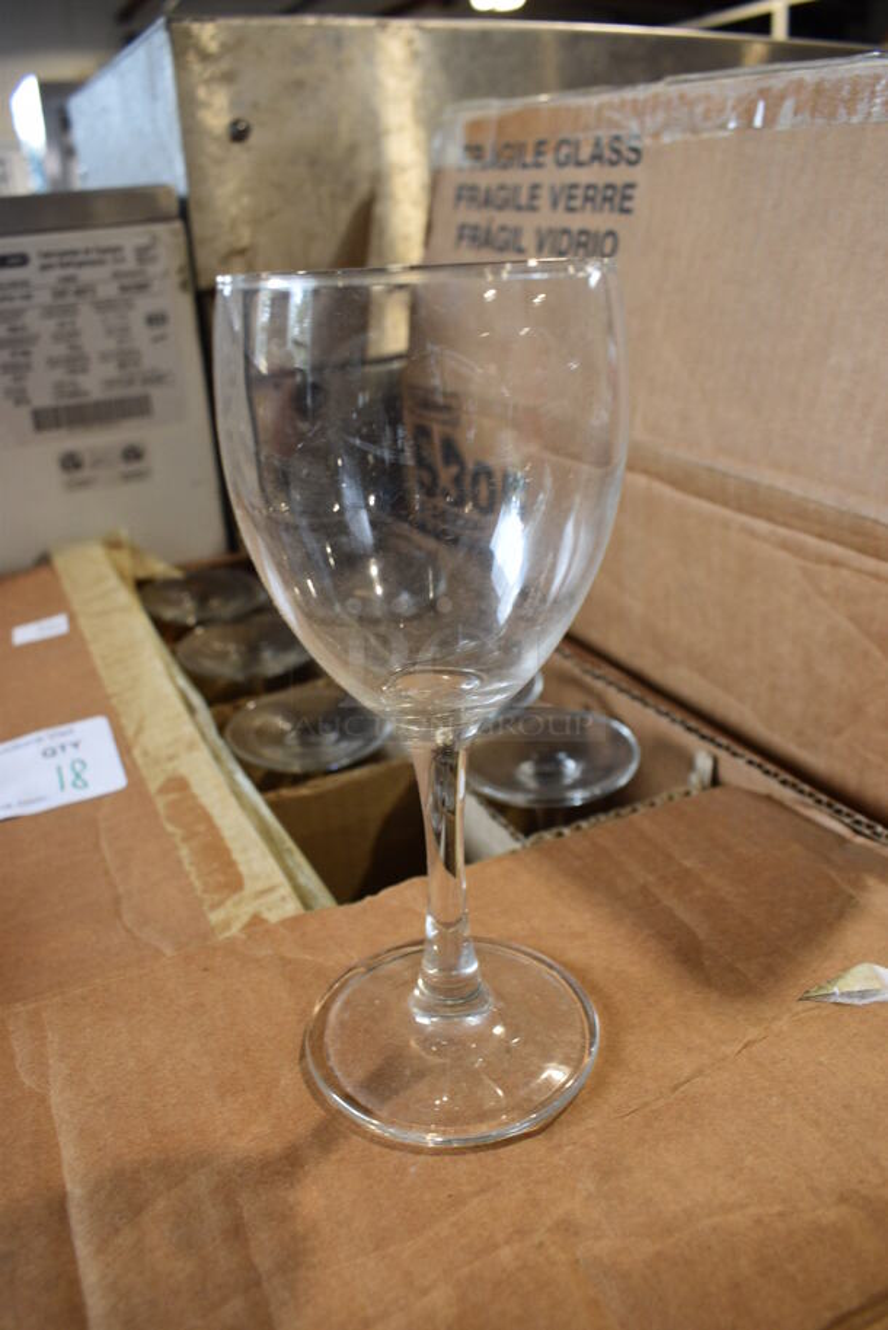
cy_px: 665
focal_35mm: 27
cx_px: 444
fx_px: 997
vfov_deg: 67.3
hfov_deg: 48.0
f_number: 5.6
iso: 720
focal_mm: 18
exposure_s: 1/60
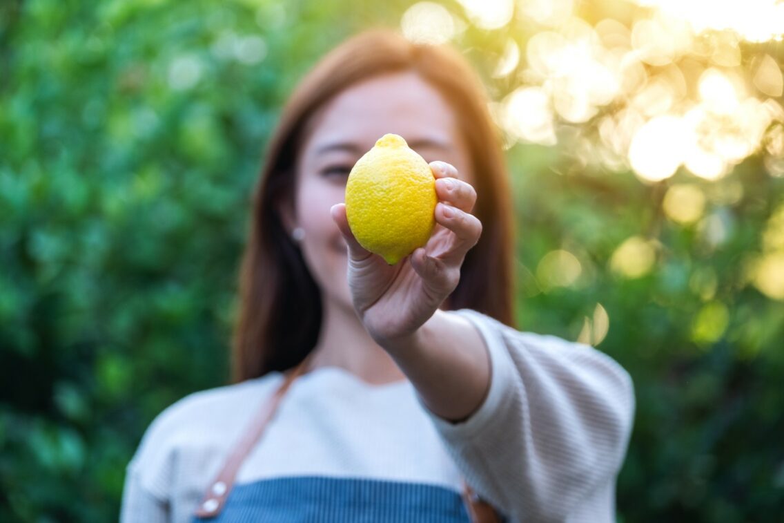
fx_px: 3462
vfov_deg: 8.6
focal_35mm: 159
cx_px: 392
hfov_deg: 12.9
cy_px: 262
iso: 250
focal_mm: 106
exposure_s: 1/160
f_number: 2.8
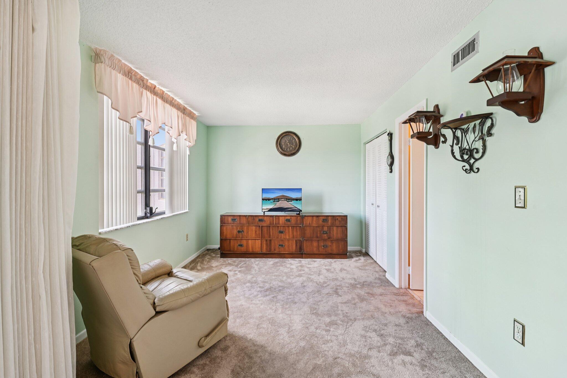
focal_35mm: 16
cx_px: 284
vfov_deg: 73.7
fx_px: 252
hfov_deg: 96.7
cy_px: 189
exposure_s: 1/15
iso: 400
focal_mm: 16
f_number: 8
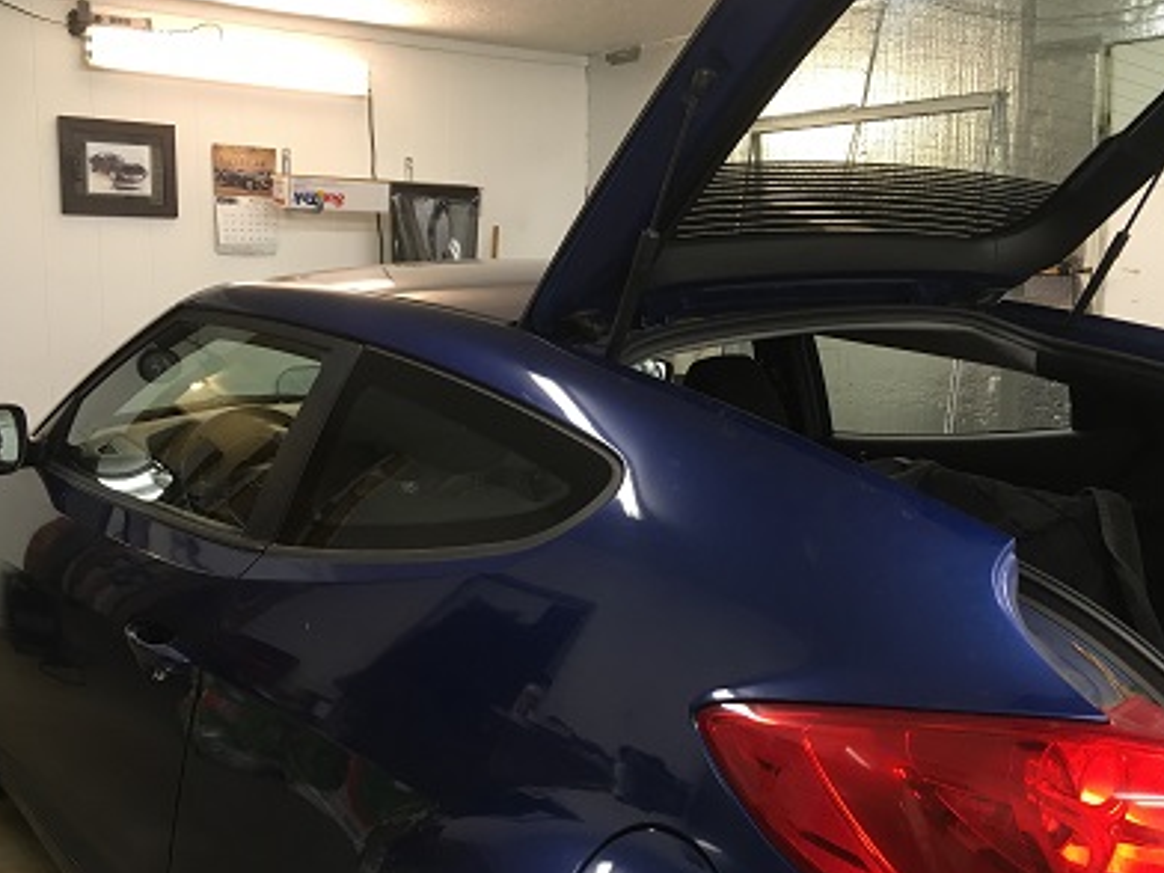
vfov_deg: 41.7
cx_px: 555
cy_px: 393
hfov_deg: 53.9
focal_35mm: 34
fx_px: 1143
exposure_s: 1/30
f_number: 2.2
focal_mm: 4.15
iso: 80
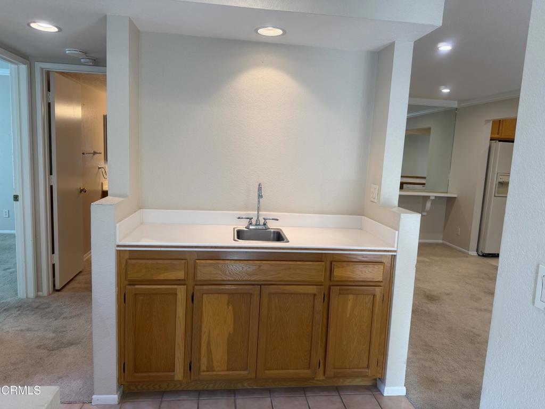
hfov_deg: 71.6
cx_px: 272
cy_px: 204
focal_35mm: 24
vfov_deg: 56.8
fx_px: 378
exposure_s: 1/120
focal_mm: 6.76
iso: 100
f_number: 1.78
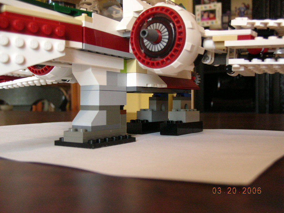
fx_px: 386
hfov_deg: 40.4
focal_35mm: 47
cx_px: 142
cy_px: 106
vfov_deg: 30.9
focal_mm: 7.8
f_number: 2.9
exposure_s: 1/4.6
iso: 217
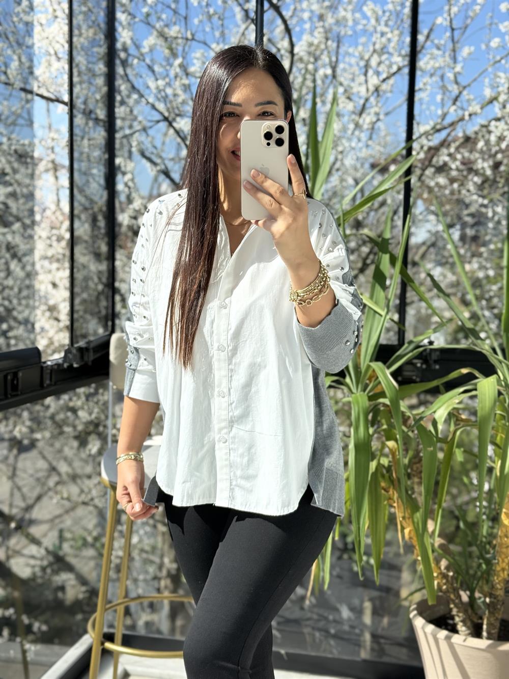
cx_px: 254
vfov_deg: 39.7
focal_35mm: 48
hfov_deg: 30.3
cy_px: 340
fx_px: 941
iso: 64
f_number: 1.78
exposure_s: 1/1575
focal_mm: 6.76
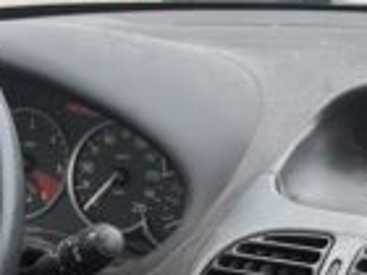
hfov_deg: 14.2
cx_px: 362
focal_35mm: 137
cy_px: 139
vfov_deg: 10.8
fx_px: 1452
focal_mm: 6.86
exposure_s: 1/324
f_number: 1.78
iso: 80
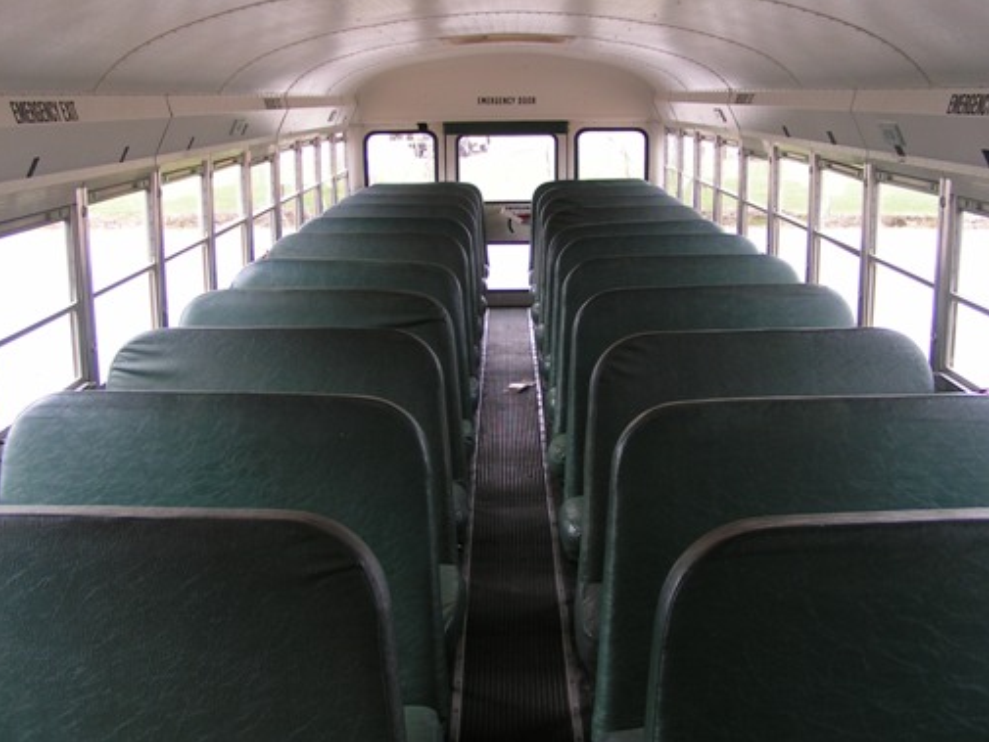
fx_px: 1143
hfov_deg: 46.8
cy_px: 353
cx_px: 509
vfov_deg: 36.0
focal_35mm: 40
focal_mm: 5.8
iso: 50
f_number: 3.5
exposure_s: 1/50
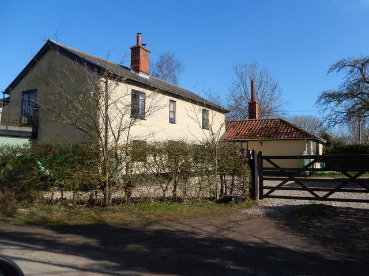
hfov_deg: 56.8
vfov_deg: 44.2
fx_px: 341
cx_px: 184
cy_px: 138
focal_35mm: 32
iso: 125
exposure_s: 1/1250
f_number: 3.8
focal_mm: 5.7
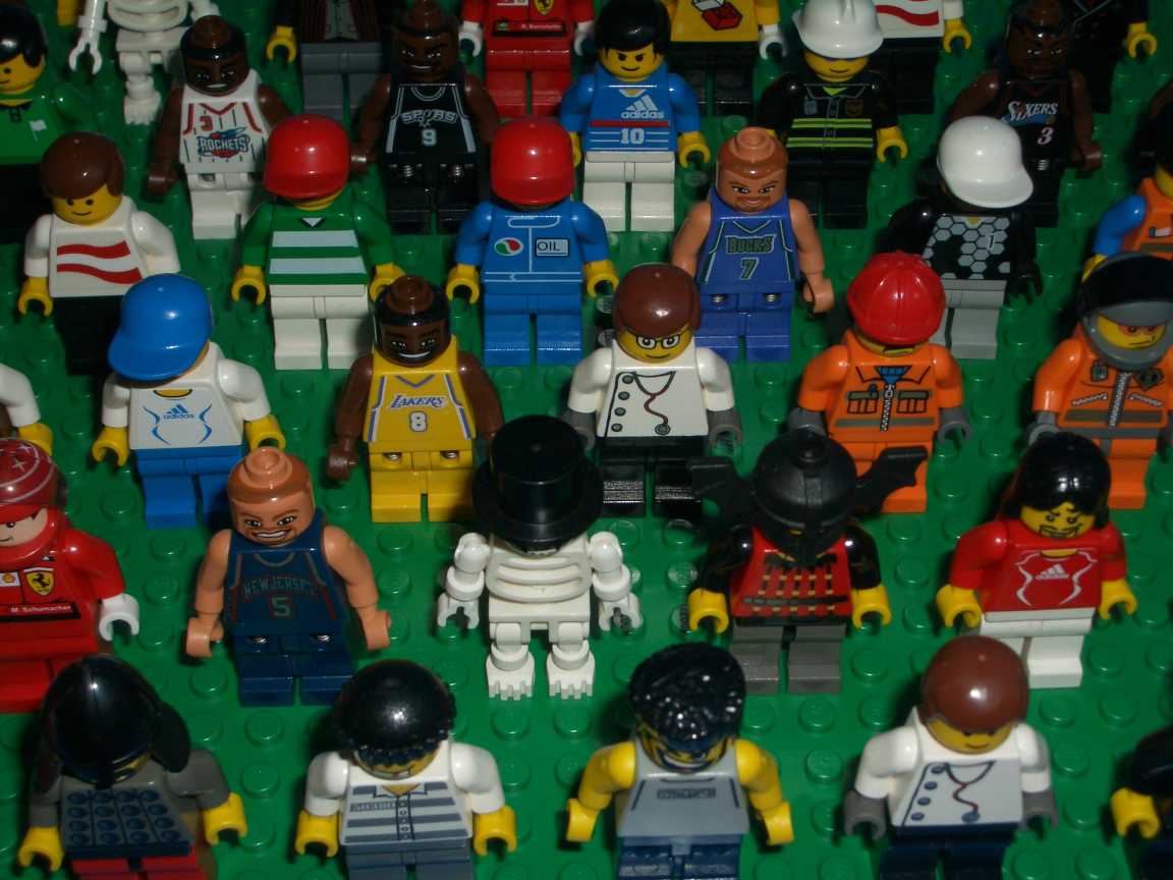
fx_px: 2101
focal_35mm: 62
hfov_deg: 31.2
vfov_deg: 23.7
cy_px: 440
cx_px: 586
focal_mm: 10.2
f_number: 5.6
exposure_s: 1/60
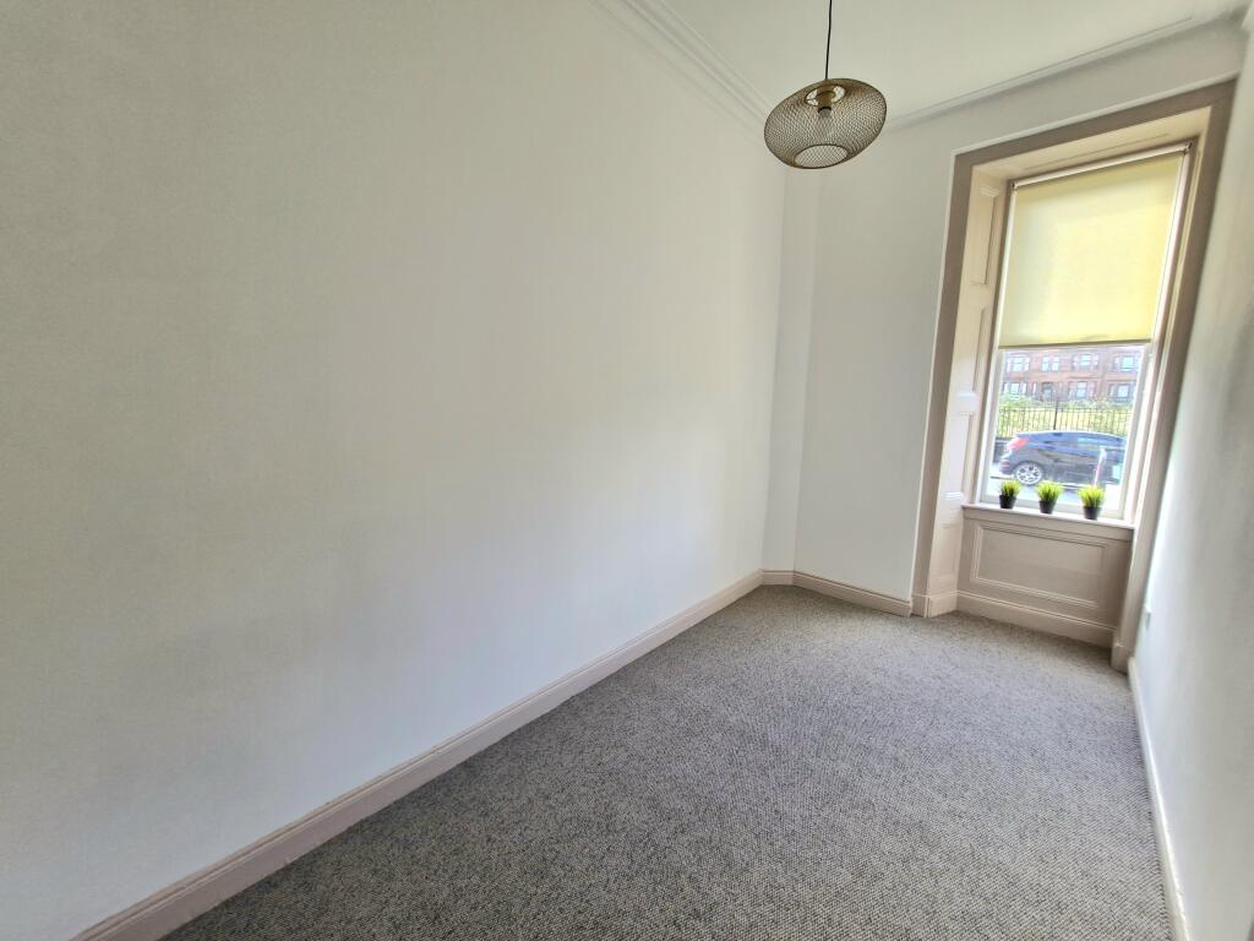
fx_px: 471
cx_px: 627
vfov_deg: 89.9
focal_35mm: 13
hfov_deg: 106.2
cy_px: 470
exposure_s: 1/50
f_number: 2.2
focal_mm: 1.74
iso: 50
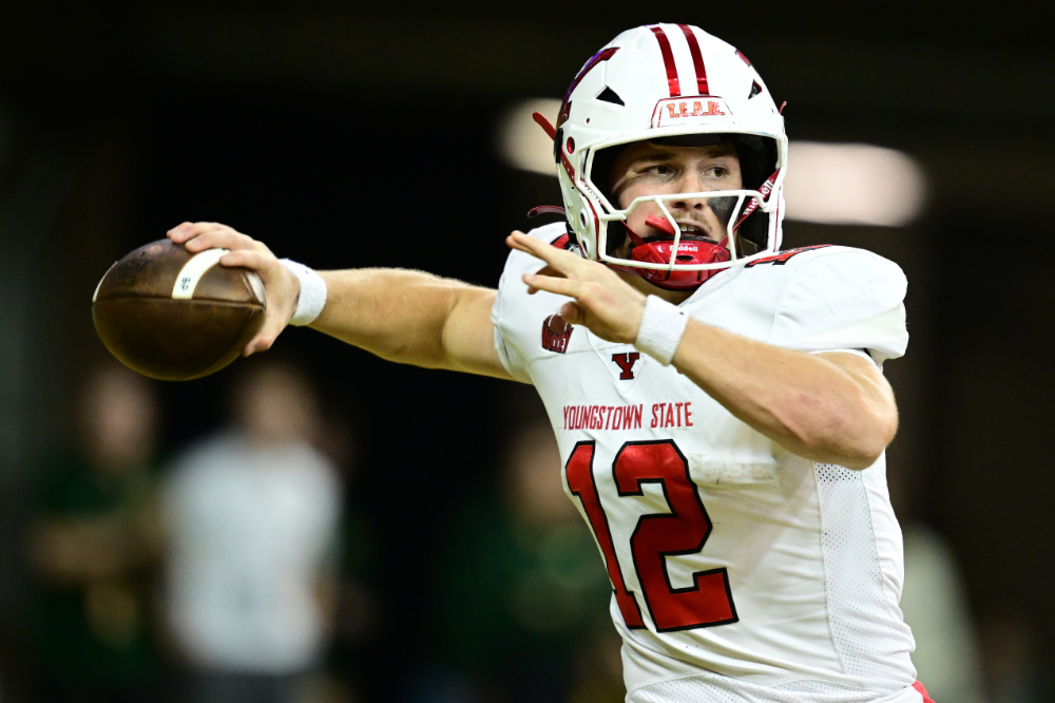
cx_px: 528
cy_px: 352
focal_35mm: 400
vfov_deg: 3.4
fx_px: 11718
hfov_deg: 5.2
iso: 4000
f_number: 3.2
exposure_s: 1/1250
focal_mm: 400
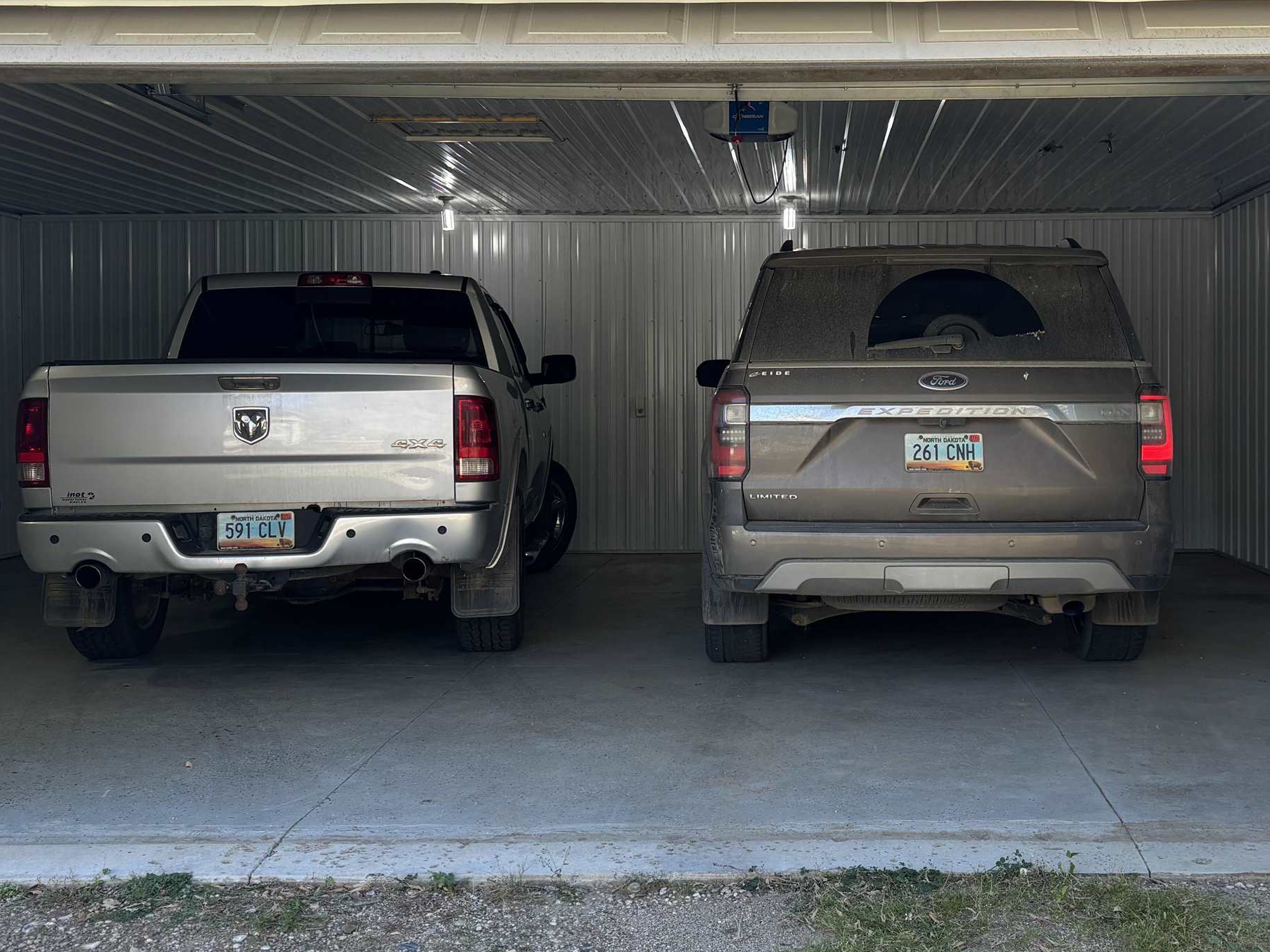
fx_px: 1614
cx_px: 810
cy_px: 418
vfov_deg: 32.8
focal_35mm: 44
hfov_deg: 42.6
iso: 50
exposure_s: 1/308
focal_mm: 5.96
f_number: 1.6
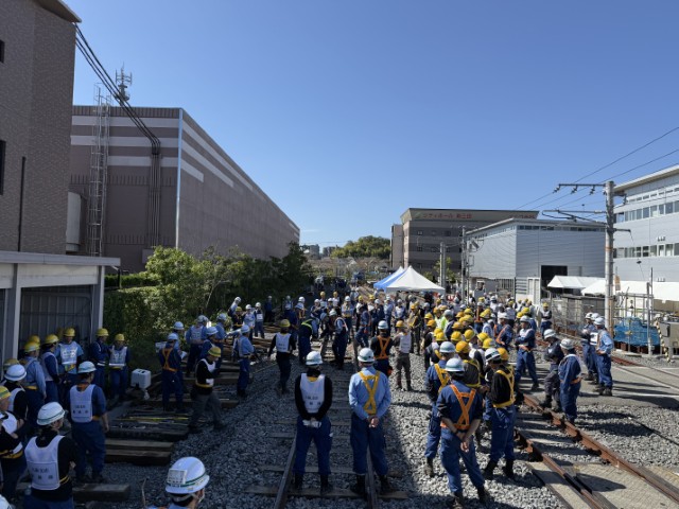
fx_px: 471
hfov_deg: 71.6
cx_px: 340
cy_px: 254
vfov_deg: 56.8
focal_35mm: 24
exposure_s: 1/4673
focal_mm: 6.76
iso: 80
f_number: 1.78
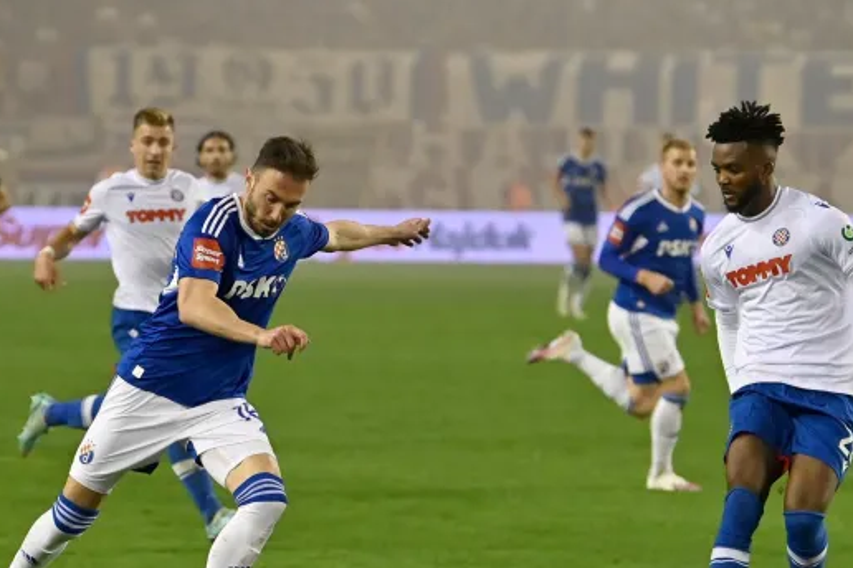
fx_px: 4359
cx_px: 392
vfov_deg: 7.5
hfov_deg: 11.2
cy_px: 372
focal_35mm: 184
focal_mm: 125
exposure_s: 1/2500
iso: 3200
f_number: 2.8
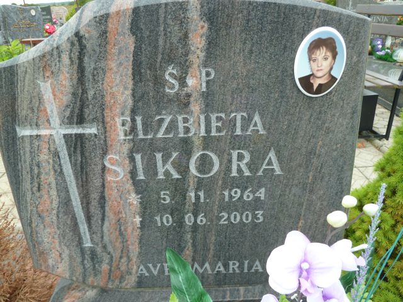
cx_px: 202
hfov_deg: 69.4
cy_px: 151
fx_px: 291
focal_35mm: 25
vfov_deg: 54.9
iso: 80
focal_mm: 4.1
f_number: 3.5
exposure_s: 1/100
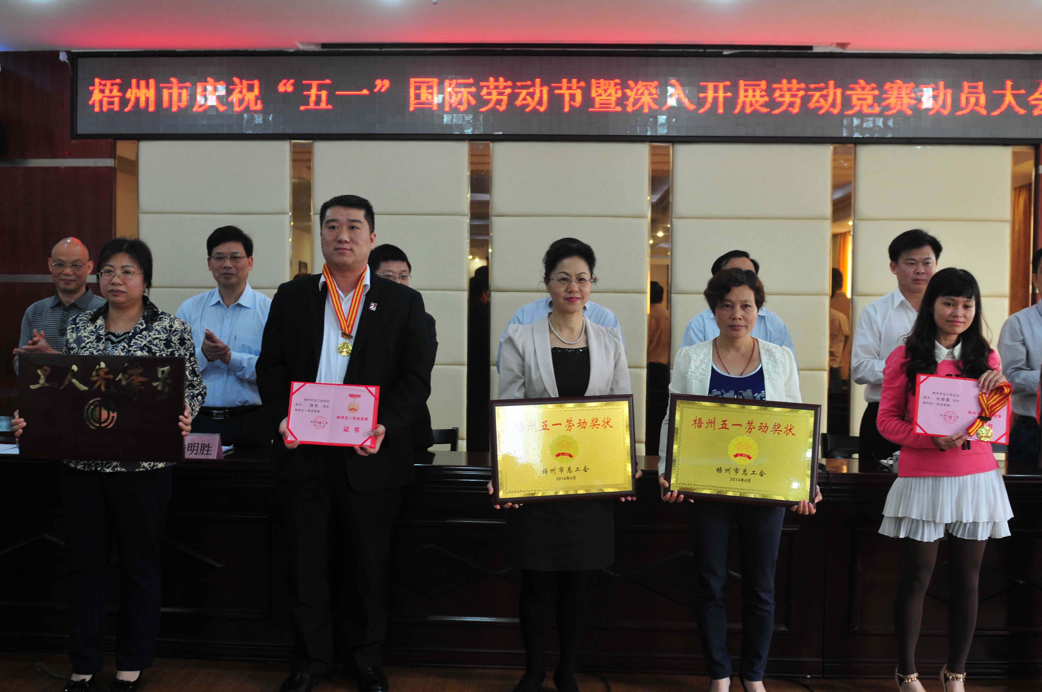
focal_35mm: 36
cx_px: 521
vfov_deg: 36.8
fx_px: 1041
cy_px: 346
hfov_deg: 53.2
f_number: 3.2
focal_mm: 24
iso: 500
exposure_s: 1/60
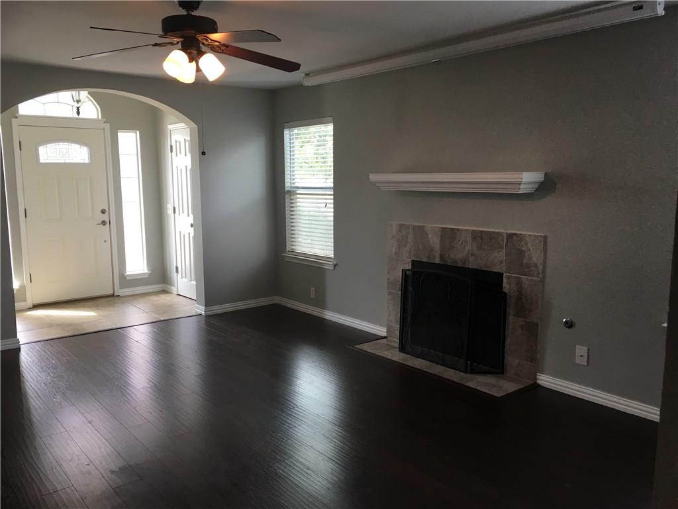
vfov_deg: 48.2
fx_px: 568
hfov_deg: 61.7
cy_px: 254
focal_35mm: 29
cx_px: 339
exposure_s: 1/30
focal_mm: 4.15
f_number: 2.2
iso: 32
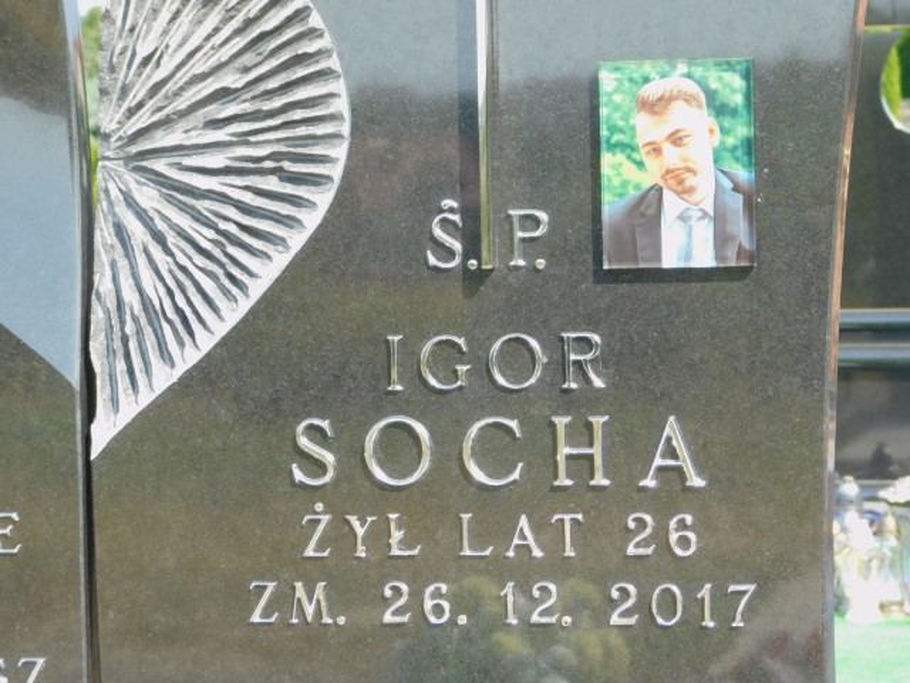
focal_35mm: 115
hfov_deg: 17.1
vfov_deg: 12.9
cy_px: 342
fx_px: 3023
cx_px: 455
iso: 125
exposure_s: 1/100
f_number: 4.8
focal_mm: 20.3
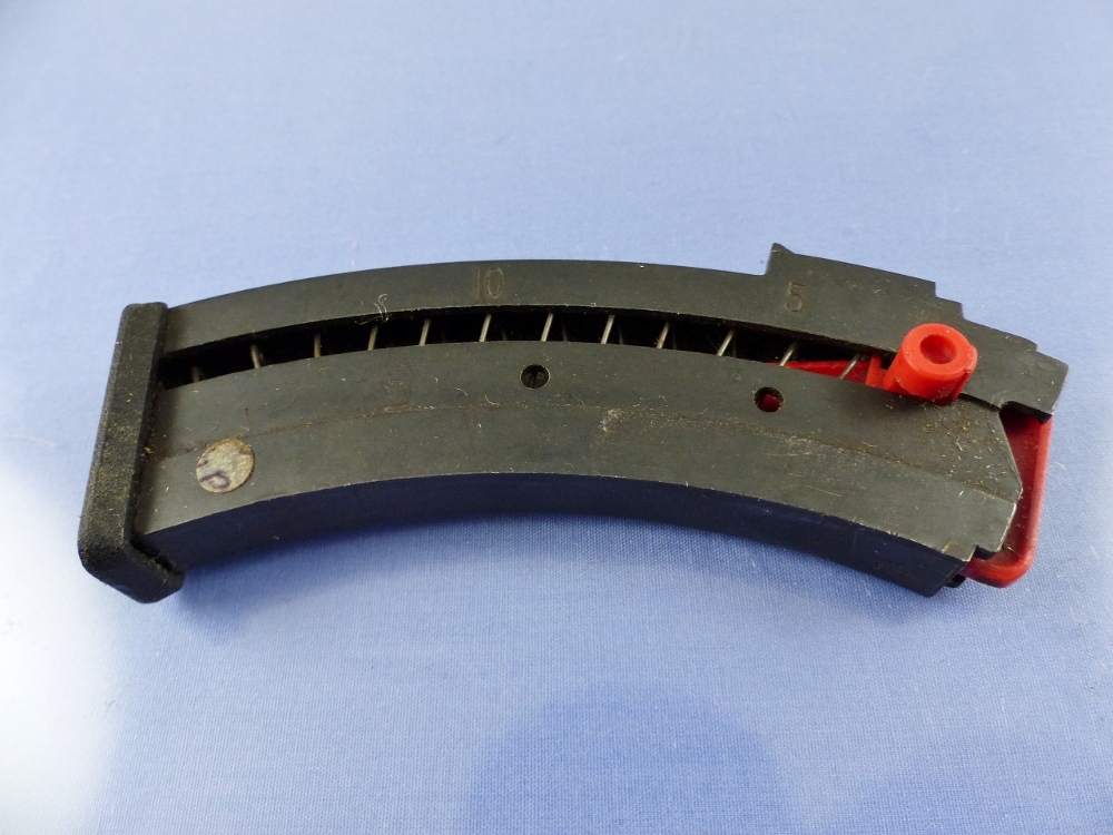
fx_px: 804
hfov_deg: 69.4
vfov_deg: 54.9
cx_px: 556
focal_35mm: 25
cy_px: 418
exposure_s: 1/60
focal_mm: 4.5
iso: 250
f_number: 2.8
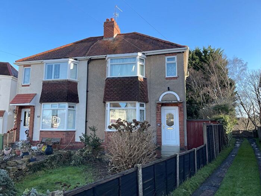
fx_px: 188
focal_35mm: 25
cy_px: 98
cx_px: 130
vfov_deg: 54.9
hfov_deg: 69.4
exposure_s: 1/599
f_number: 1.6
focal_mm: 5.1
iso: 32
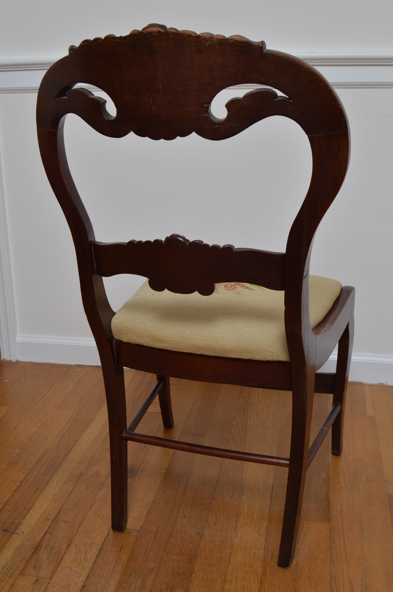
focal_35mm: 39
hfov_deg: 34.1
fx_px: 640
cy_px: 296
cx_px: 196
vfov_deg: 49.6
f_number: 8
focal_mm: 26
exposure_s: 1/80
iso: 800
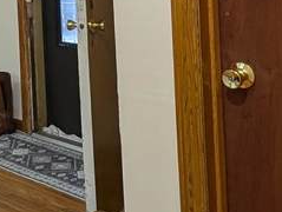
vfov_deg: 21.5
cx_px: -40
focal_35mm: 64
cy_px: -35
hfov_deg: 27.3
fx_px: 522
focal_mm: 2.23
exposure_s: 1/24
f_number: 1.95
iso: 105
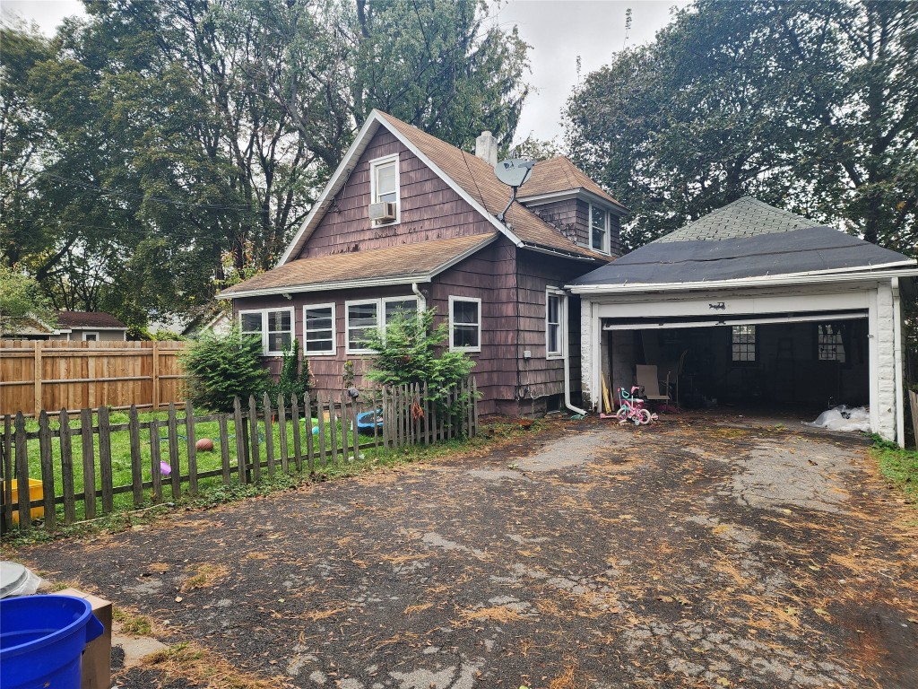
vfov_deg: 58.9
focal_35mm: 23
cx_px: 459
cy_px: 344
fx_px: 610
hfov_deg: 73.9
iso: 25
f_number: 1.8
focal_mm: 6.4
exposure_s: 1/180
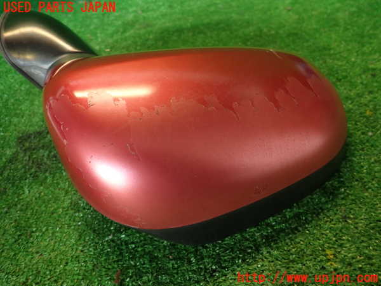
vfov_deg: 54.9
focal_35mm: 25
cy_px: 143
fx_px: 275
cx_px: 190
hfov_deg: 69.4
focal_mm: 4.5
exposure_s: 1/50
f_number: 2
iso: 200
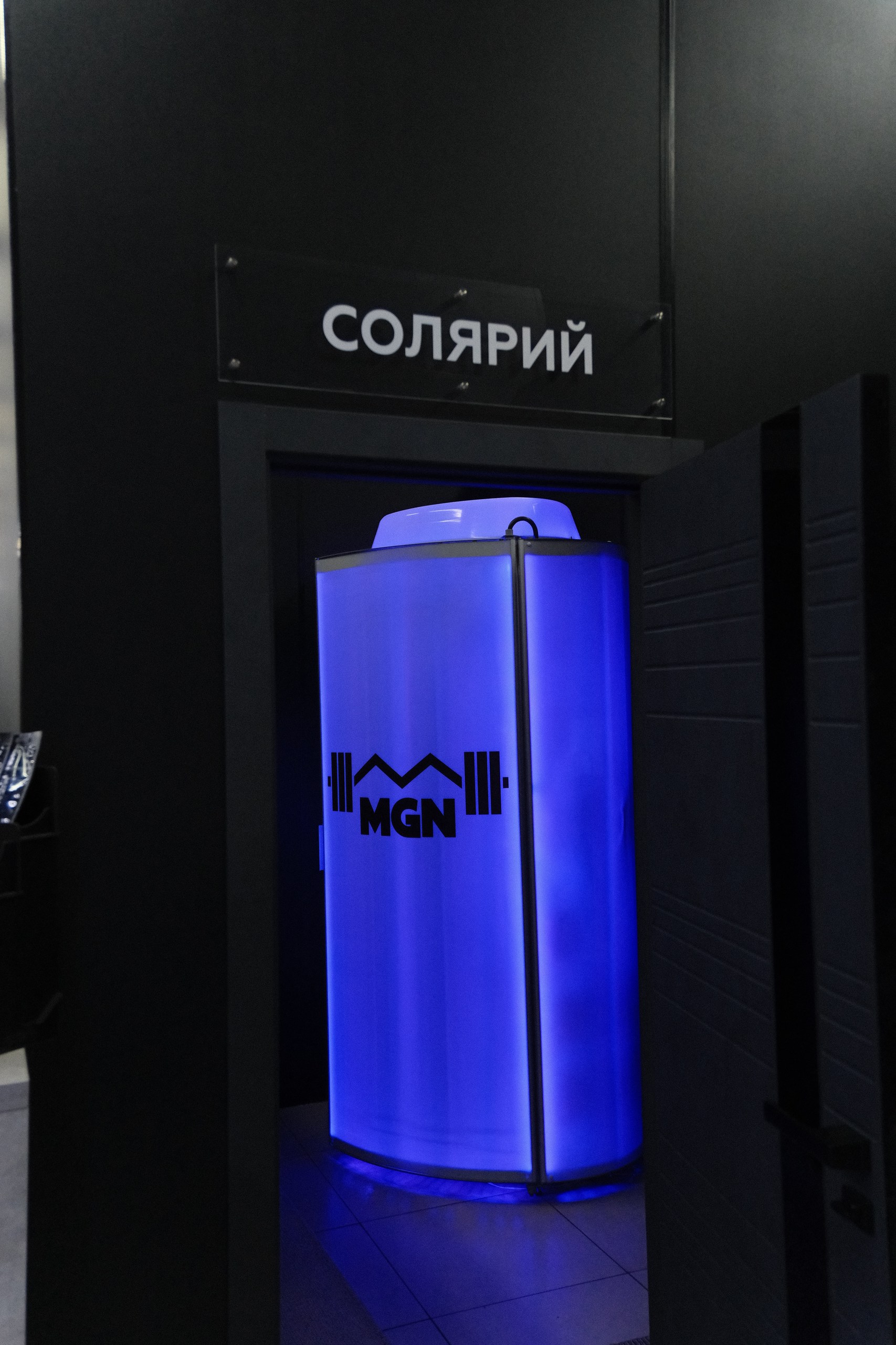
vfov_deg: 61.9
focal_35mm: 30
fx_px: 1120
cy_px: 672
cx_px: 448
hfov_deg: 43.6
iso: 2000
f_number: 2.8
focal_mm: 20
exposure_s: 1/125
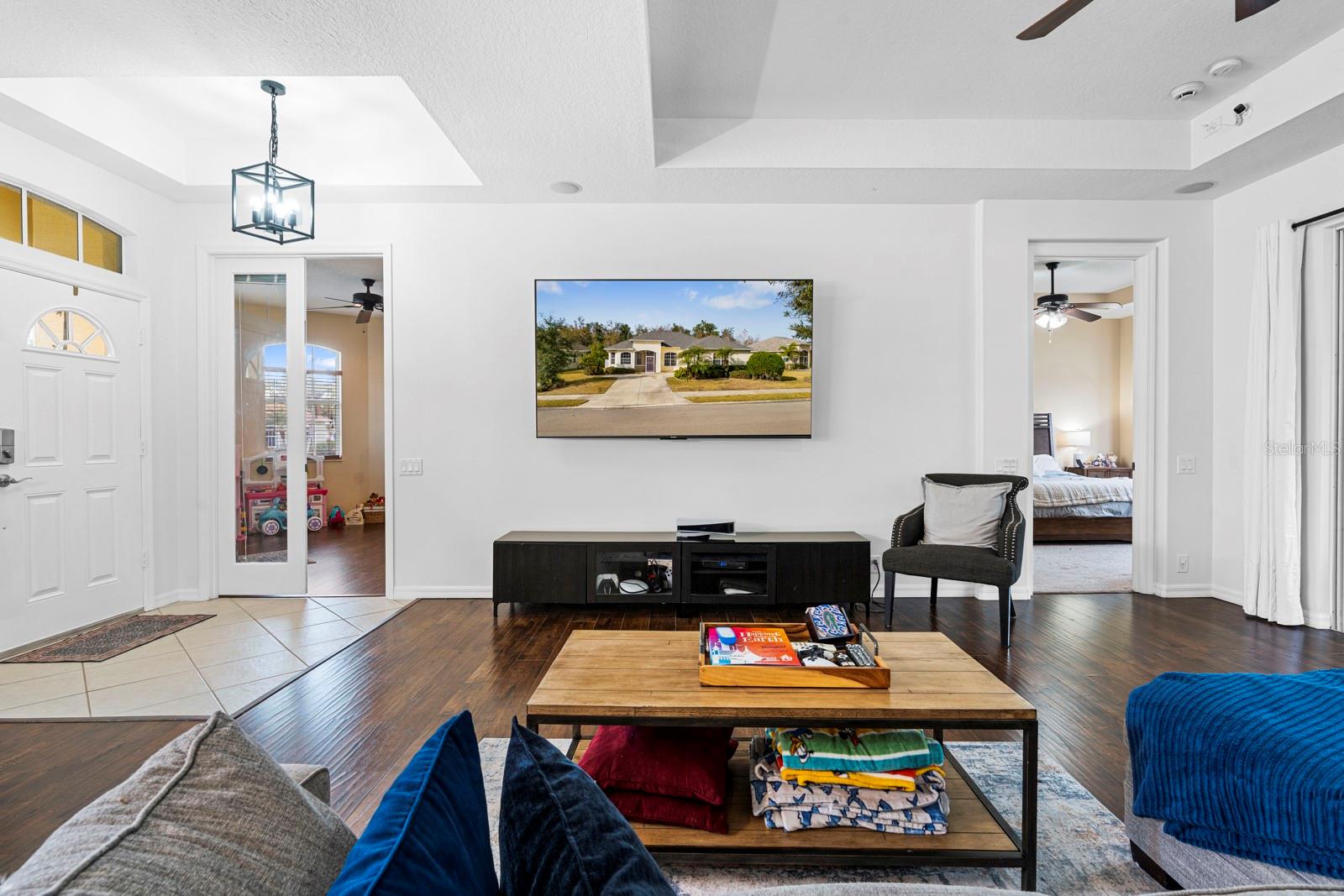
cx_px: 672
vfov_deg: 73.8
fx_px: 597
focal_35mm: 16
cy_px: 448
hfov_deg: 96.7
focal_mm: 16
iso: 250
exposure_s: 2
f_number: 9
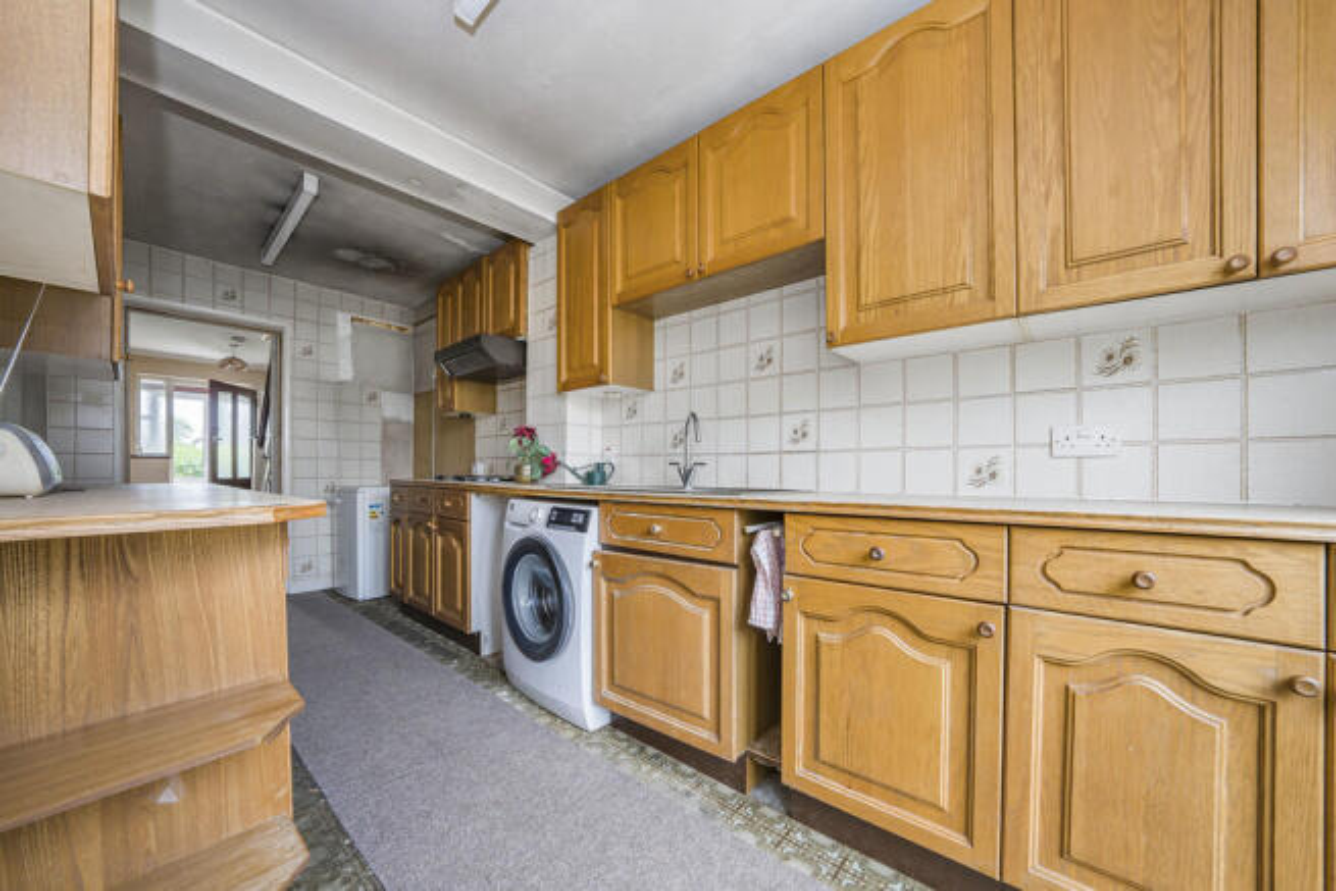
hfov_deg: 112.6
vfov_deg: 90.0
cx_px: 668
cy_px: 446
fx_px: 445
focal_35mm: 12
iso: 320
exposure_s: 1/8
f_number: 9
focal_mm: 12
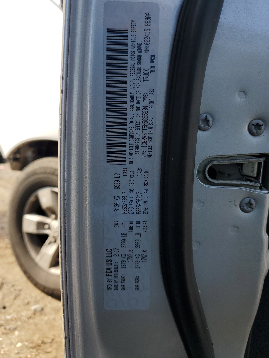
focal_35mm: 26
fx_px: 269
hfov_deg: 53.1
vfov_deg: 67.3
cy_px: 179
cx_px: 134
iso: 50
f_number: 1.5
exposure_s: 1/1111
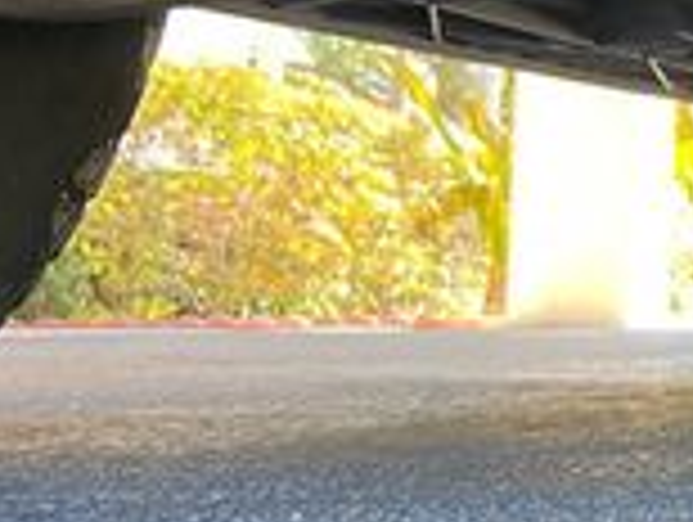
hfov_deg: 14.7
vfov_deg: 13.5
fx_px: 2165
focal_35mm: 108
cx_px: 1422
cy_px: -4
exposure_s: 1/121
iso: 125
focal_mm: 5.7
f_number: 1.5
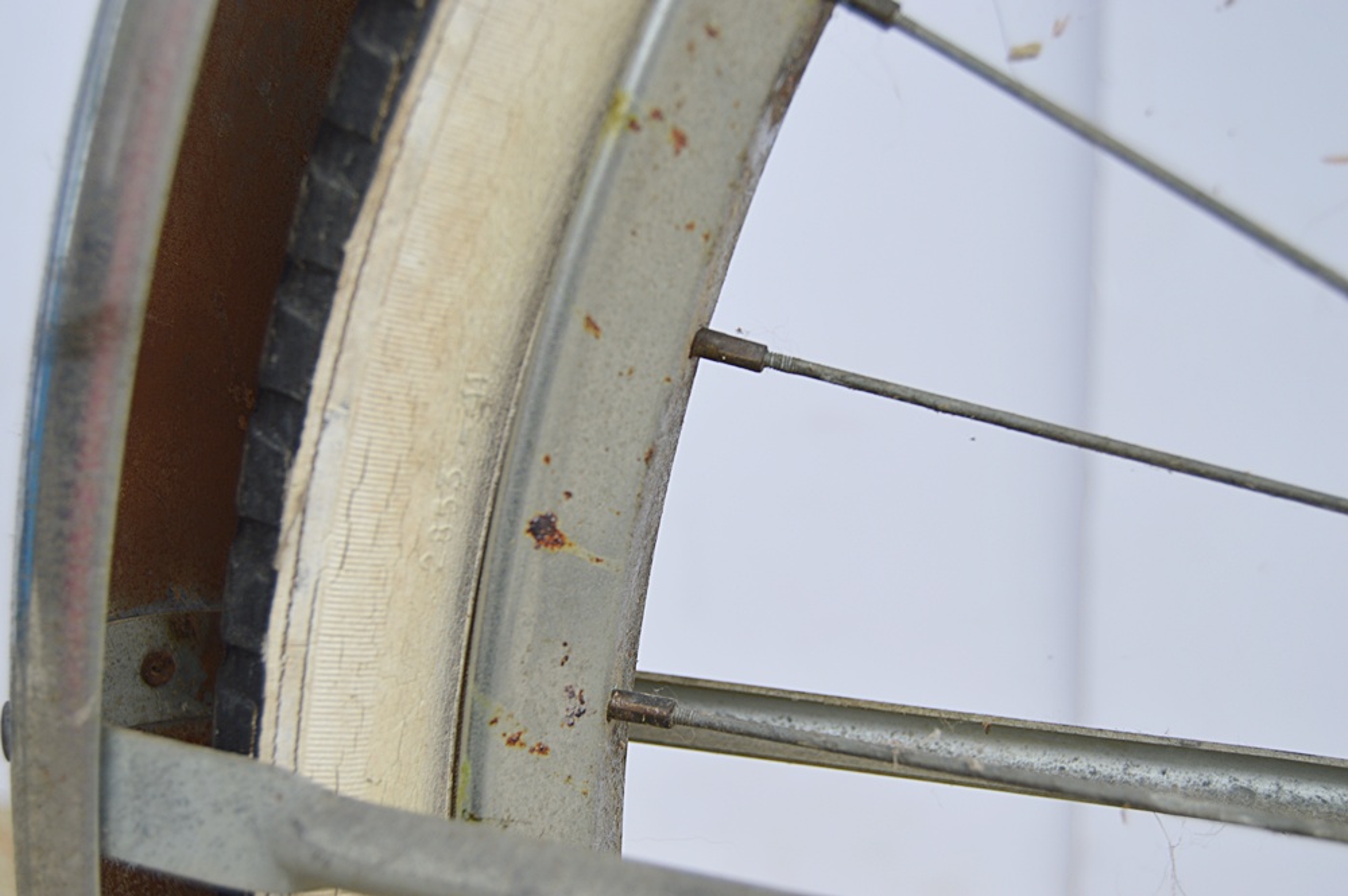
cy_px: 448
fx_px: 2133
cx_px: 674
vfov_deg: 23.7
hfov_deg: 35.1
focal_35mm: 57
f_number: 6.3
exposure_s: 1/160
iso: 100
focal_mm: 38
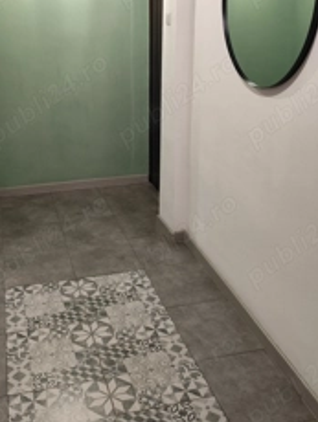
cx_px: 112
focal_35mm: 40
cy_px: 130
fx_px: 489
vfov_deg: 45.8
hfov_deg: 35.7
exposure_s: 1/50
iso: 400
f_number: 1.65
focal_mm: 6.14
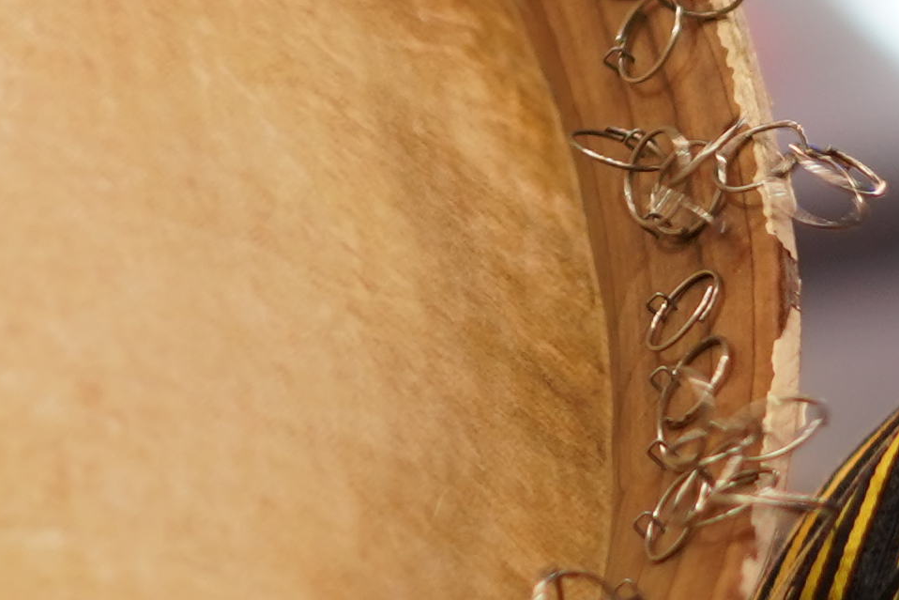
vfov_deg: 4.4
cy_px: -384
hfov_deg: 6.6
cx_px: 359
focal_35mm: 313
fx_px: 7817
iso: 320
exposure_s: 1/160
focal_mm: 50
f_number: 1.8
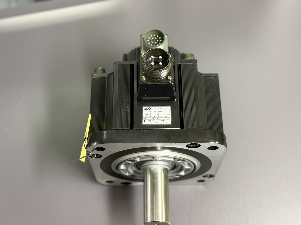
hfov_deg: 39.7
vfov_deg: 30.3
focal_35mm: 48
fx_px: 417
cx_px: 150
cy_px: 112
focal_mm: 6.76
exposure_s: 1/33
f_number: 1.78
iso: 500
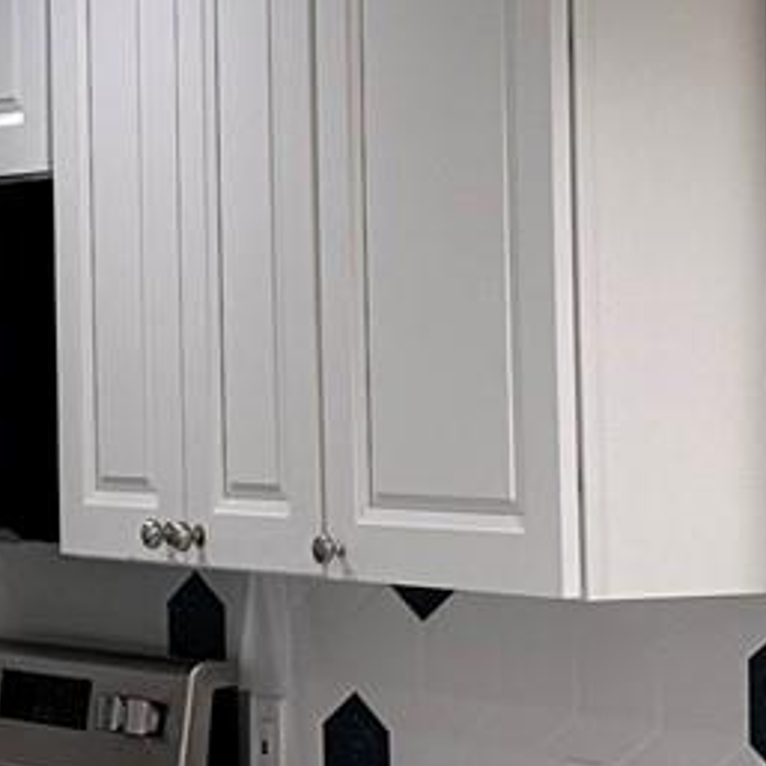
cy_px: 373
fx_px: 4231
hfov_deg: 10.0
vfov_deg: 10.3
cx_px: -358
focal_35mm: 169
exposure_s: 1/120
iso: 64
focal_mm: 6.86
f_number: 1.78
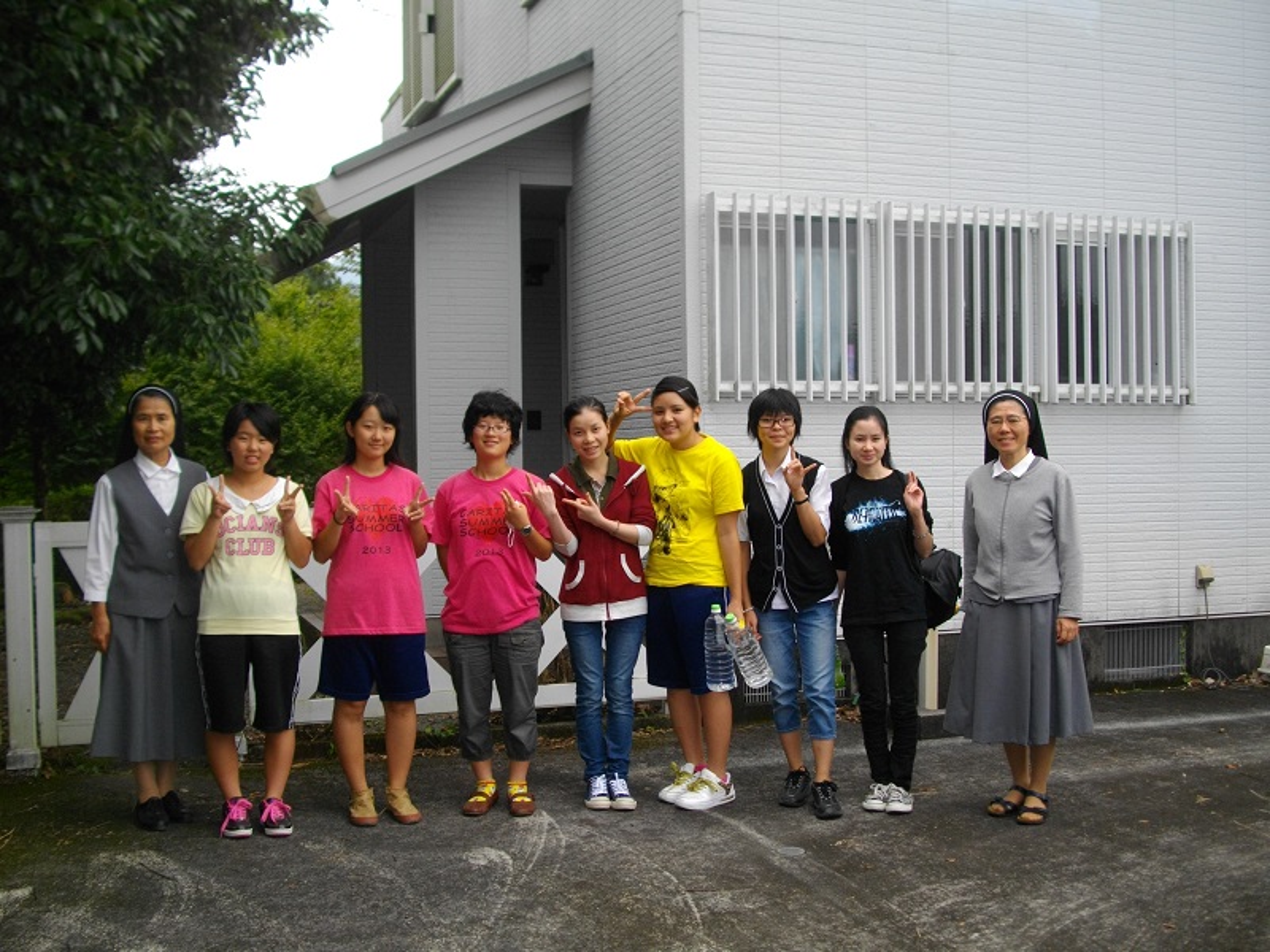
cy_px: 476
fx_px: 1468
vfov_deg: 36.0
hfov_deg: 46.8
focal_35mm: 40
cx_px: 635
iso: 100
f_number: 3.2
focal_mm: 7.1
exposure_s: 1/125
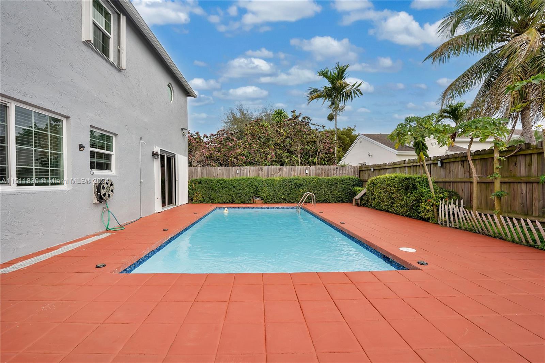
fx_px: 212
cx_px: 272
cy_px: 182
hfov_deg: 104.3
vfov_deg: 81.2
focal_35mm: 14
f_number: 5
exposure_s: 1/500
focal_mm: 14
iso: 100
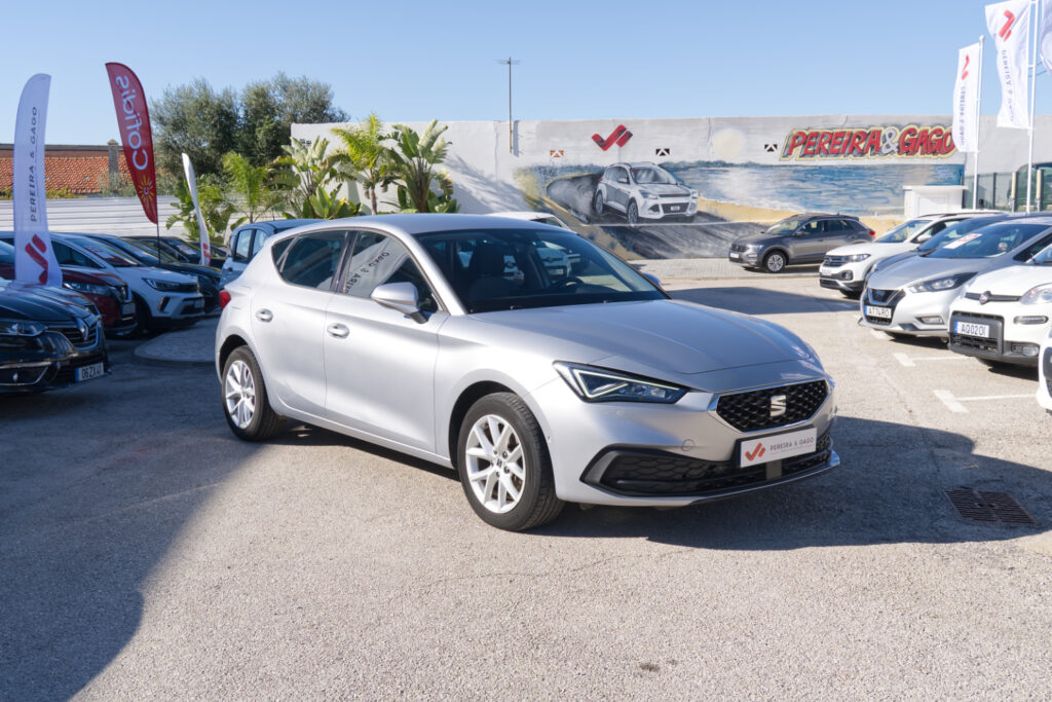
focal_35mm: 35
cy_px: 351
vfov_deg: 37.9
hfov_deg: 54.4
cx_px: 526
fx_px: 1023
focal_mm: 23.5
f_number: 9
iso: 160
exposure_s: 1/250
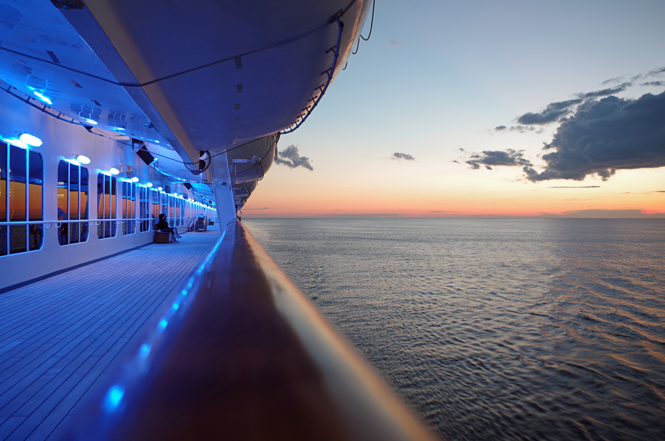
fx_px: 498
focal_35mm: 27
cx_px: 332
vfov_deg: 47.7
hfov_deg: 67.5
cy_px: 220
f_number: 4
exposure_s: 1/10
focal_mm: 18
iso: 400
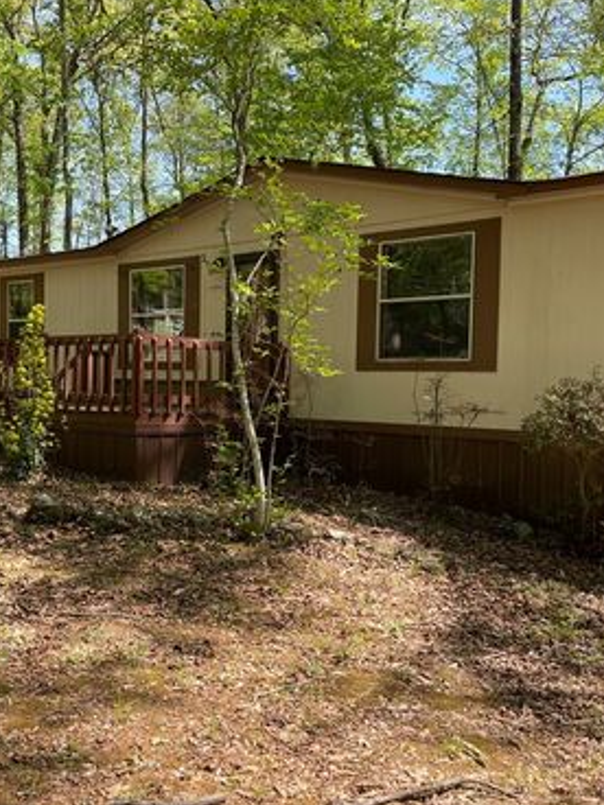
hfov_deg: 41.8
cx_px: 276
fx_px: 791
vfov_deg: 54.0
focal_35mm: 34
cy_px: 401
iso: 32
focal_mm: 5.1
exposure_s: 1/642
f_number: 1.6
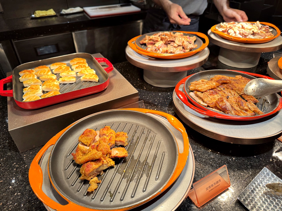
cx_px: 141
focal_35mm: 24
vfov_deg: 56.8
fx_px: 196
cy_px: 106
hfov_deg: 71.6
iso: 160
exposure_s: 1/120
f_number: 1.78
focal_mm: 6.76
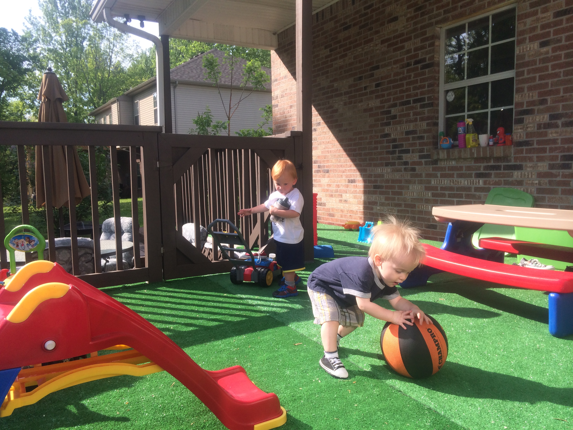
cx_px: 286
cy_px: 215
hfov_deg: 60.0
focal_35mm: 30
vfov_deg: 46.8
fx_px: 497
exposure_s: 1/820
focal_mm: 4.12
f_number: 2.2
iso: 32
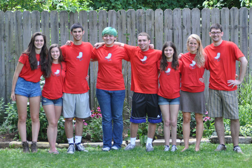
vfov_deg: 10.1
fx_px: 944
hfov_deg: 15.2
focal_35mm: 135
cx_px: 126
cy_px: 84
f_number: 4.5
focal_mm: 90
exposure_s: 1/250
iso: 560
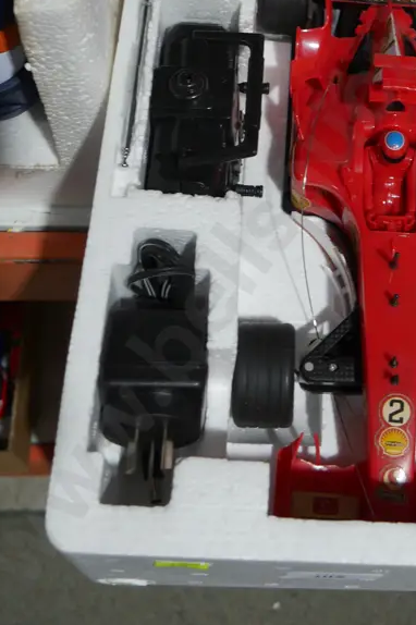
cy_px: 133
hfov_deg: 25.5
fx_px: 902
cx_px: 340
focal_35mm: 52
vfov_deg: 37.0
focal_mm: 14
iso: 200
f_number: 3.5
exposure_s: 1/80
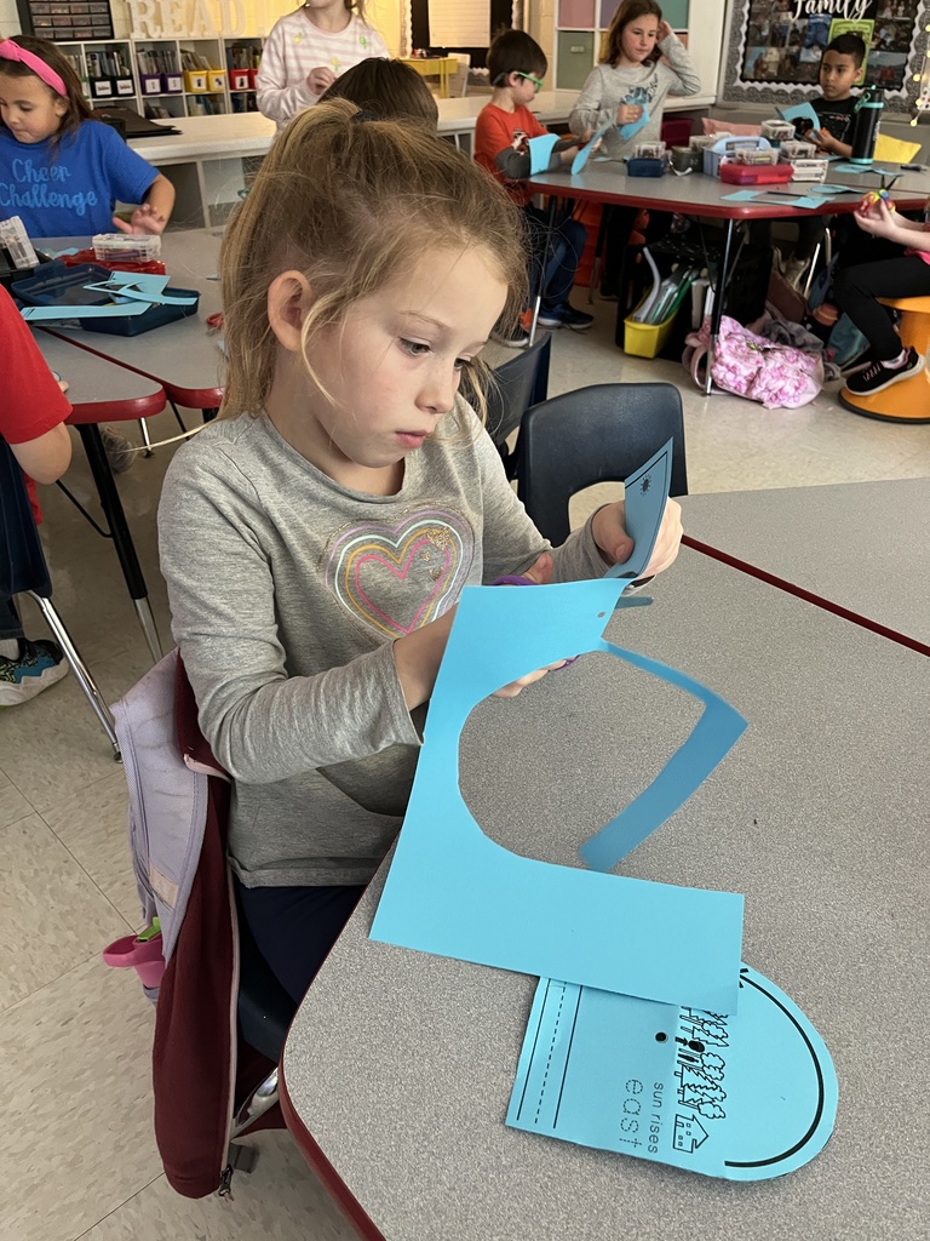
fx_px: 931
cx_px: 465
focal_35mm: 26
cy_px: 620
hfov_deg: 53.1
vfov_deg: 67.3
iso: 200
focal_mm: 5.1
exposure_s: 1/60
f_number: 1.6
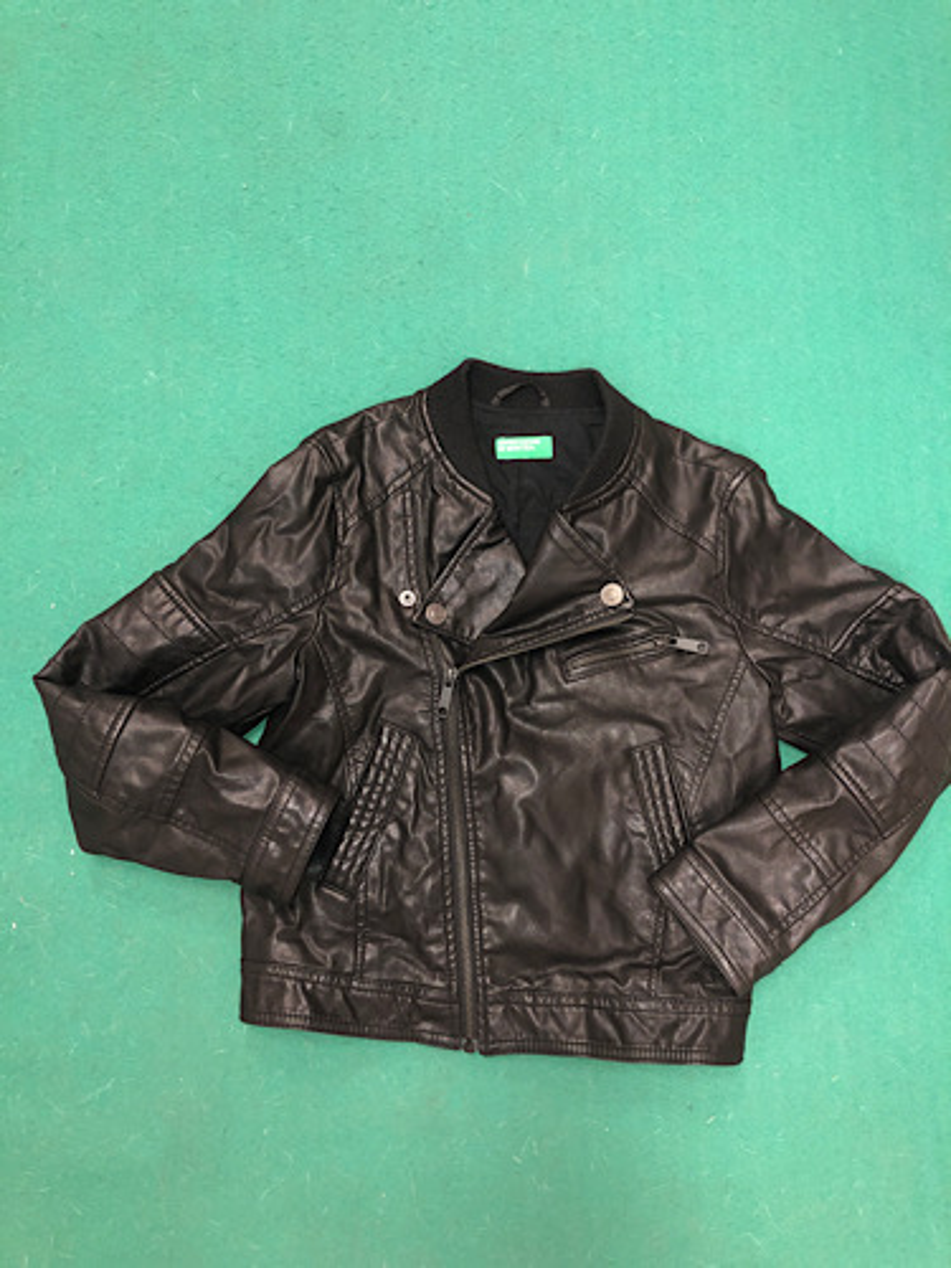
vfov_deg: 63.4
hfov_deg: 49.7
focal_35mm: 28
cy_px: 634
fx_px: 1026
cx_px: 476
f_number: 1.8
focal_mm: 3.99
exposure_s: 1/17
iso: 80
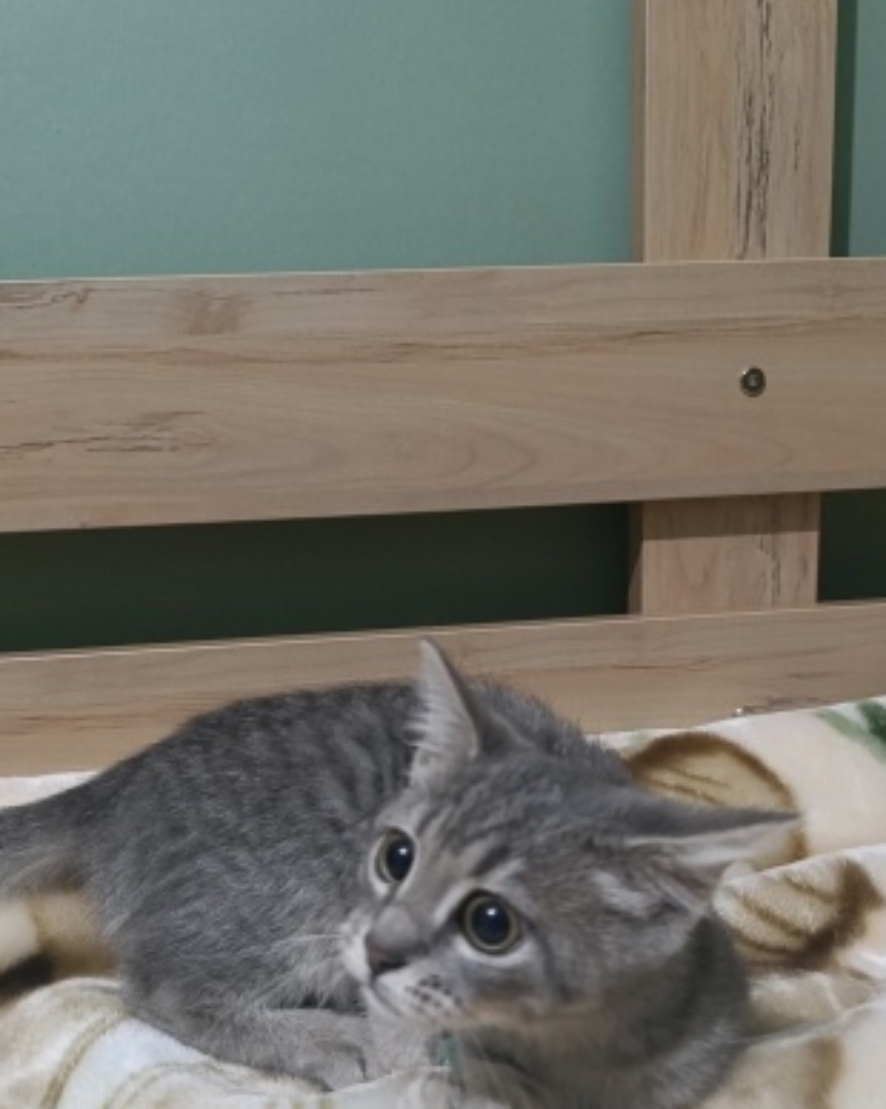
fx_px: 951
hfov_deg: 49.8
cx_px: 393
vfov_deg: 60.2
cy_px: 629
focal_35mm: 29
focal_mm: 6.14
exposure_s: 1/25
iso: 2000
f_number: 1.6
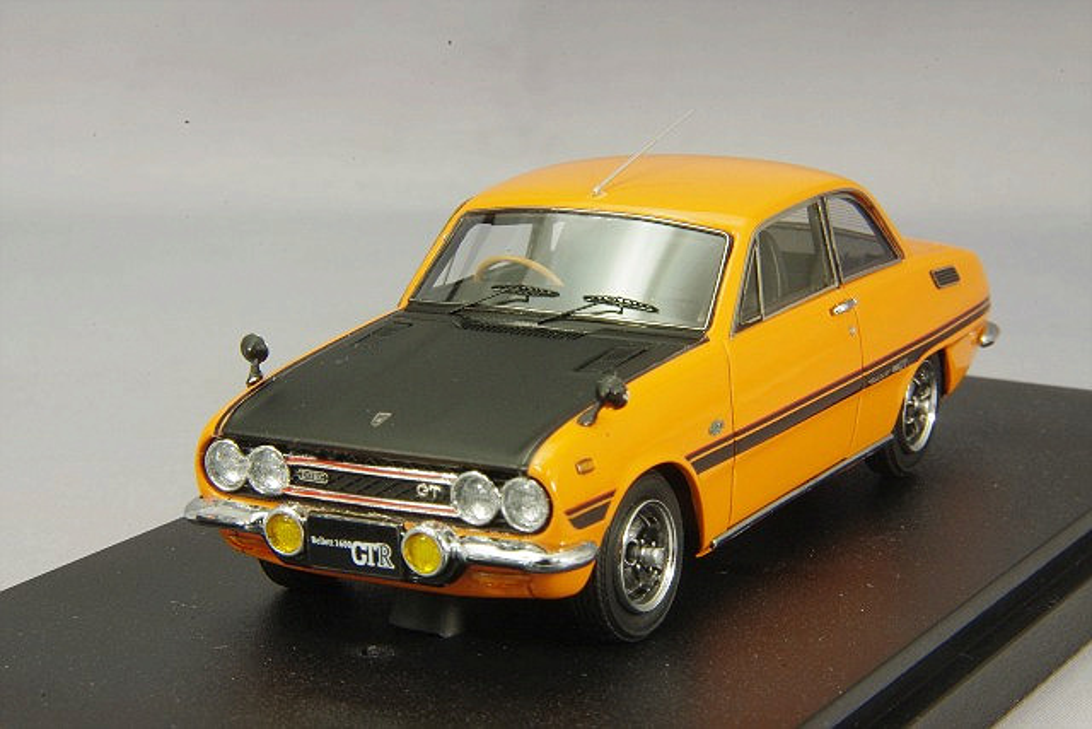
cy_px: 364
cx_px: 546
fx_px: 3398
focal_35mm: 112
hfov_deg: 18.3
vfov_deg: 12.2
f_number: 32
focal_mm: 75
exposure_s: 1
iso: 400
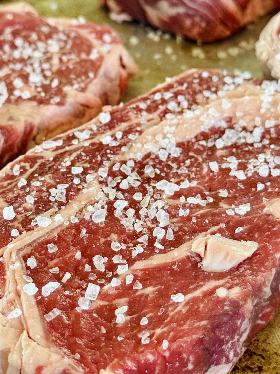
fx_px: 723
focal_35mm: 67
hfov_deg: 21.9
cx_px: 139
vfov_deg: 29.0
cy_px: 179
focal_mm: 6.76
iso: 250
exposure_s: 1/60
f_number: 1.78
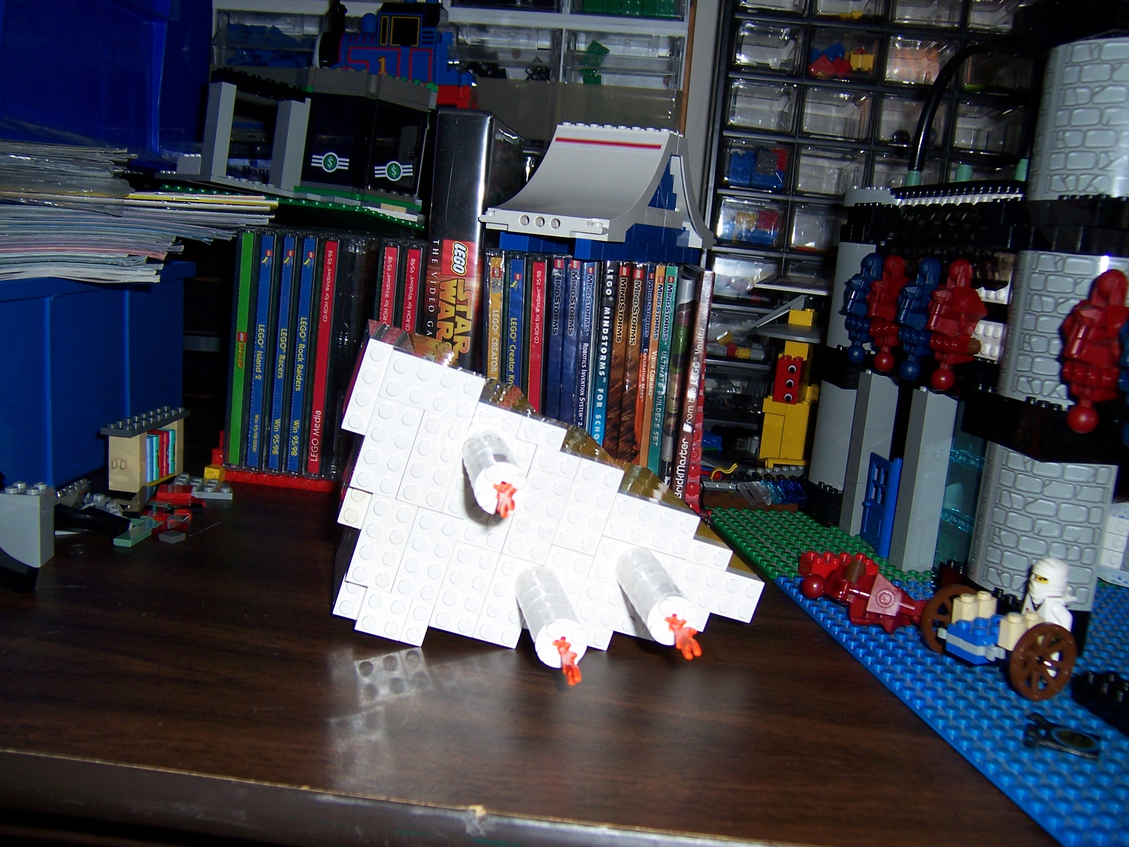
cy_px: 424
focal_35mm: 33
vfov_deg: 42.9
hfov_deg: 55.4
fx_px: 1076
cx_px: 564
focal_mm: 5.5
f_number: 2.8
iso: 80
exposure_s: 1/60
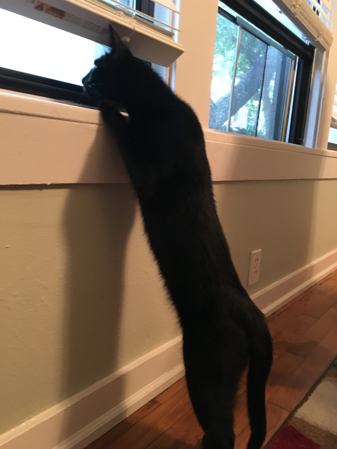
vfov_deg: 61.7
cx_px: 168
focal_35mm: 29
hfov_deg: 48.2
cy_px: 224
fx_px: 376
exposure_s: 1/15
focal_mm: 4.15
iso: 200
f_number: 2.2
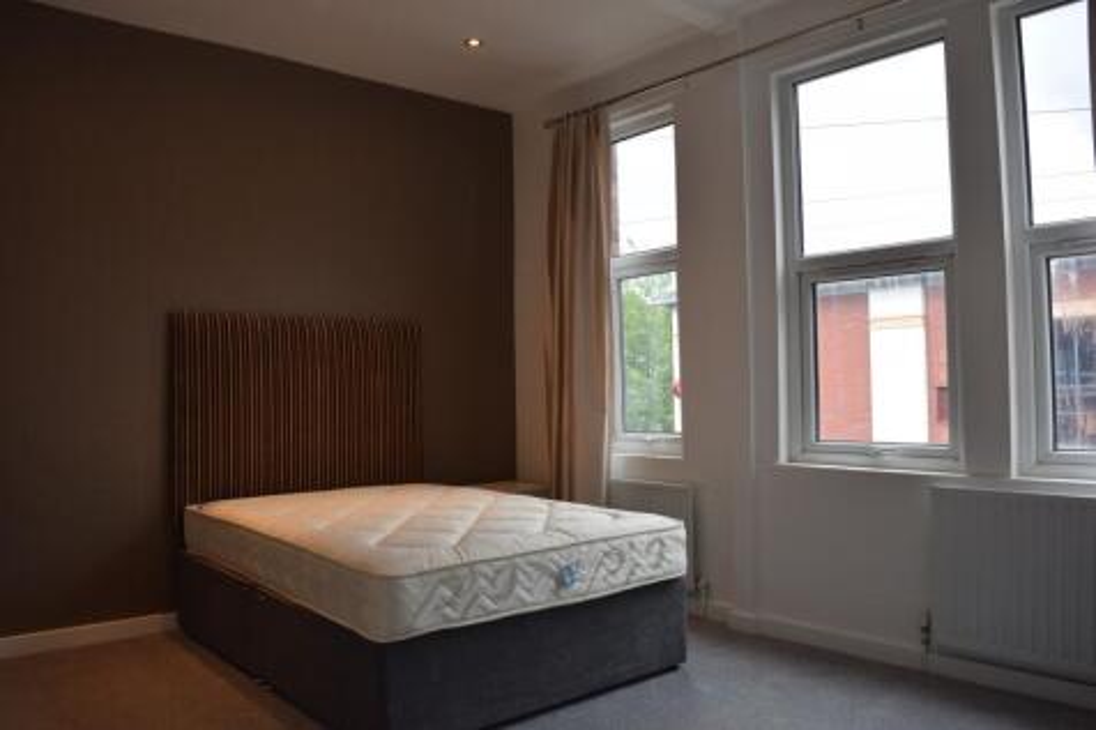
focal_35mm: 27
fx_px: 822
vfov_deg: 47.9
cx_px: 548
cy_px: 365
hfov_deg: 67.4
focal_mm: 18
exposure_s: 1/100
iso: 400
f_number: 5
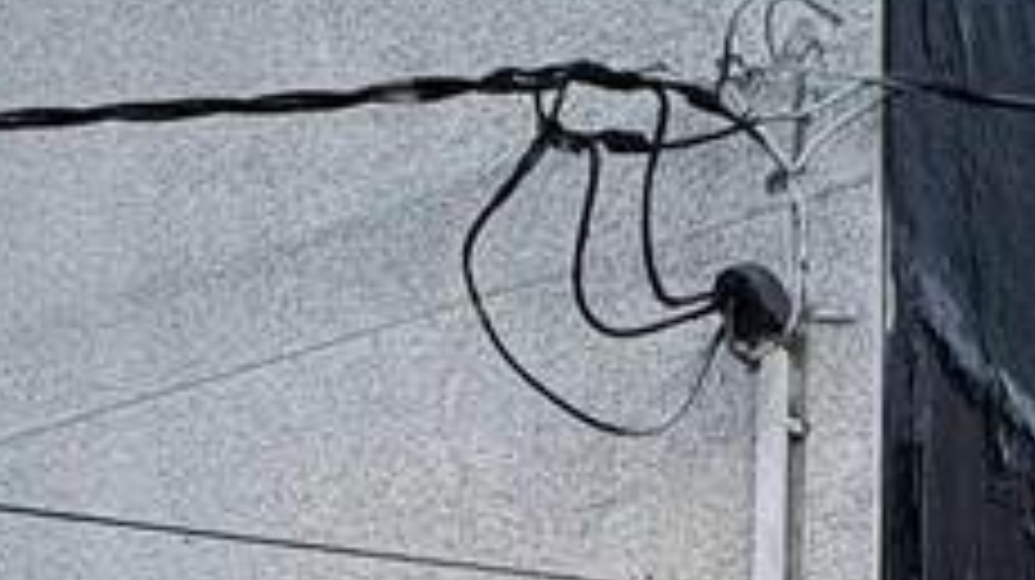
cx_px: 873
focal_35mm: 85
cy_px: 1443
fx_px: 2331
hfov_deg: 24.5
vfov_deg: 11.4
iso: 40
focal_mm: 2.22
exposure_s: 1/188
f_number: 2.2
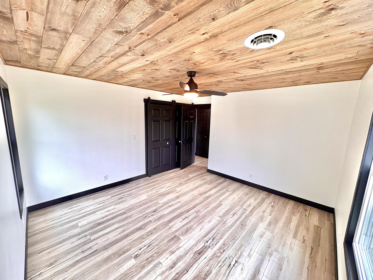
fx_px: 151
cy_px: 140
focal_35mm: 14
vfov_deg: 85.7
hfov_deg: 102.1
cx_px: 186
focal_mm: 2.22
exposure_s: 1/120
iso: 125
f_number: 2.2
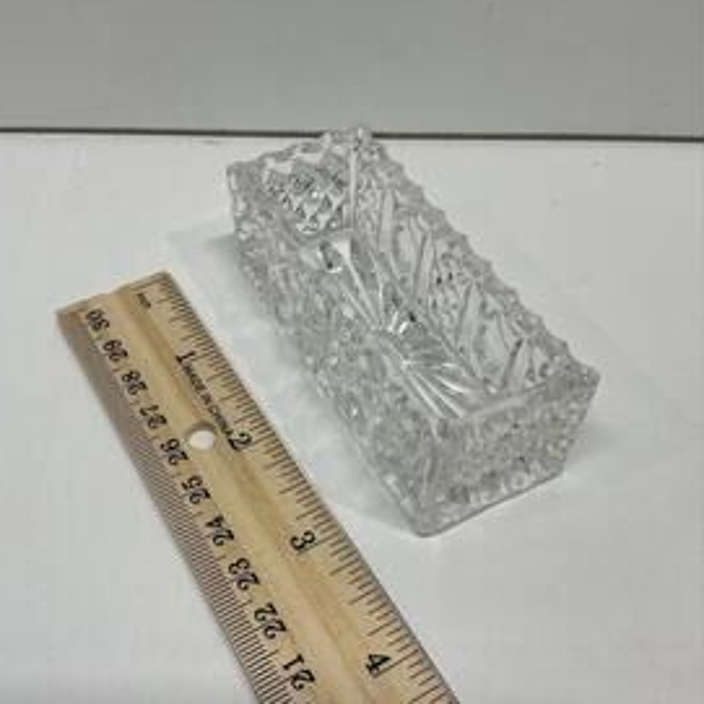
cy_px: 413
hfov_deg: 46.0
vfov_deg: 45.9
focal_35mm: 36
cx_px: 335
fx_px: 828
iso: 50
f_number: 1.8
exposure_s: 1/120
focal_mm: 3
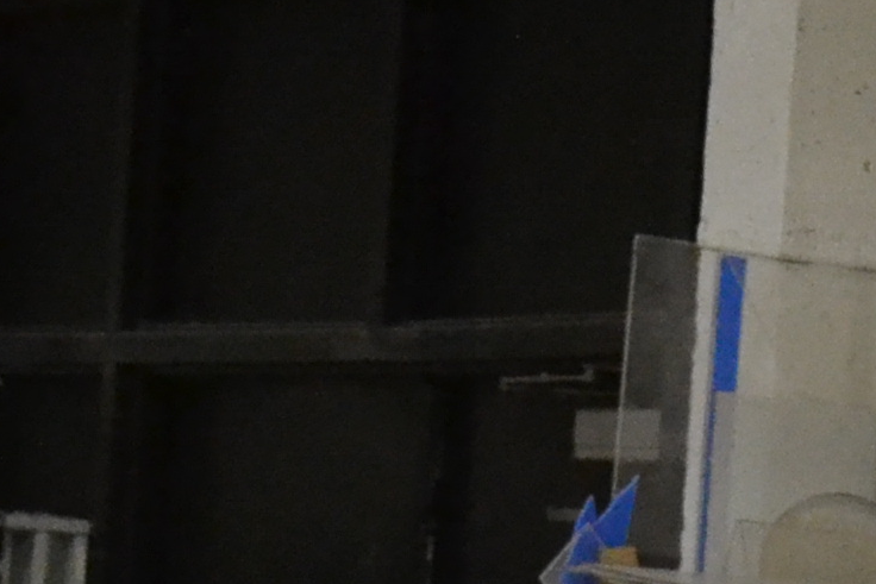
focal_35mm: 263
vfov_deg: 5.1
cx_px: 1297
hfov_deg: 7.7
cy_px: 1300
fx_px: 6401
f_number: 4.5
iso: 2500
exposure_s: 1/60
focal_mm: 28
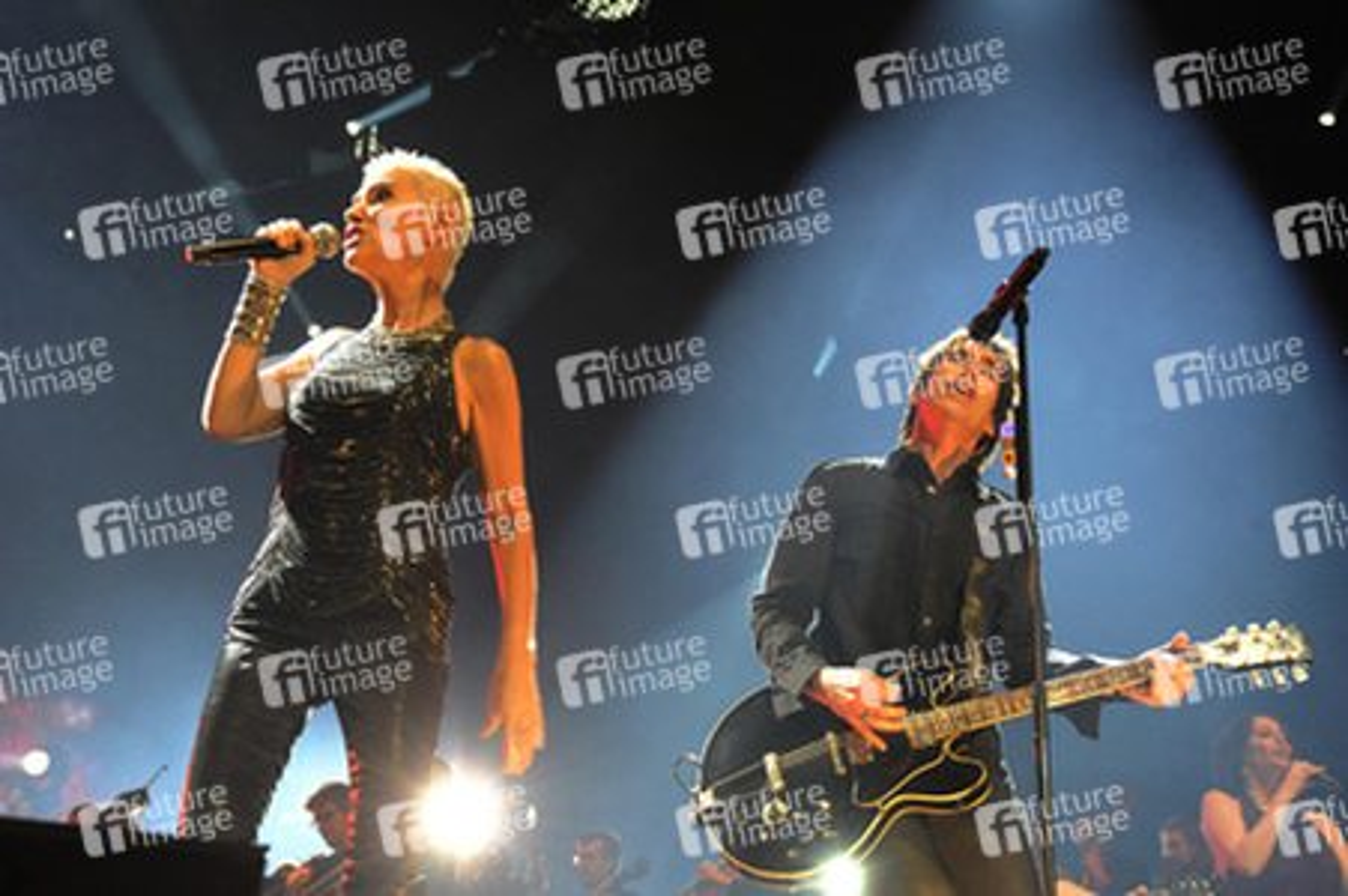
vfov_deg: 27.0
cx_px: 674
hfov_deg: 39.6
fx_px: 1871
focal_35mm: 50
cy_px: 448
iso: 5000
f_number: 5.6
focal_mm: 50
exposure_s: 1/125
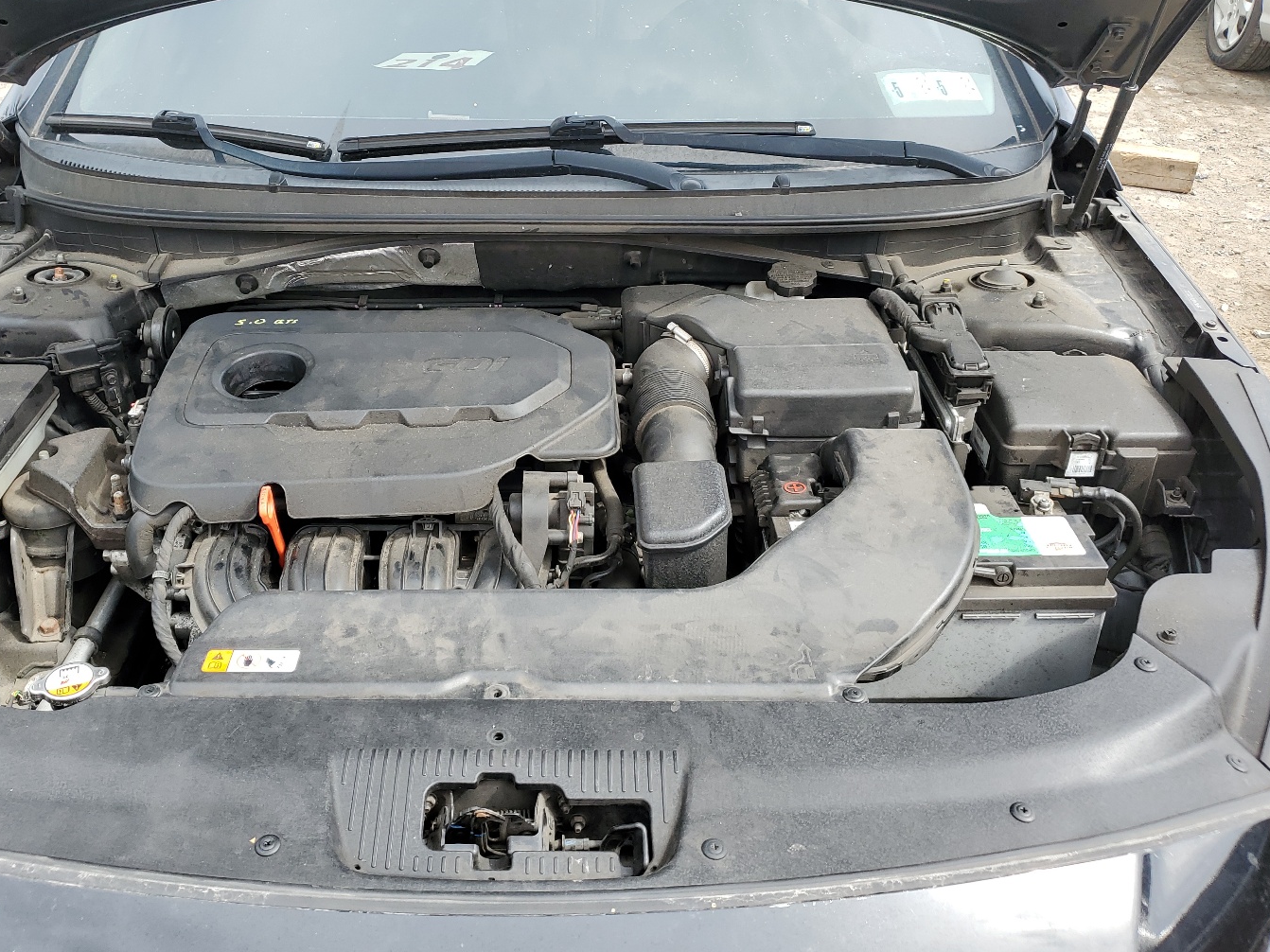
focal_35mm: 31
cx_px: 567
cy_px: 407
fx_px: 1137
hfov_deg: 58.2
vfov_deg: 45.3
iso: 50
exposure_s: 1/588
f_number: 1.5
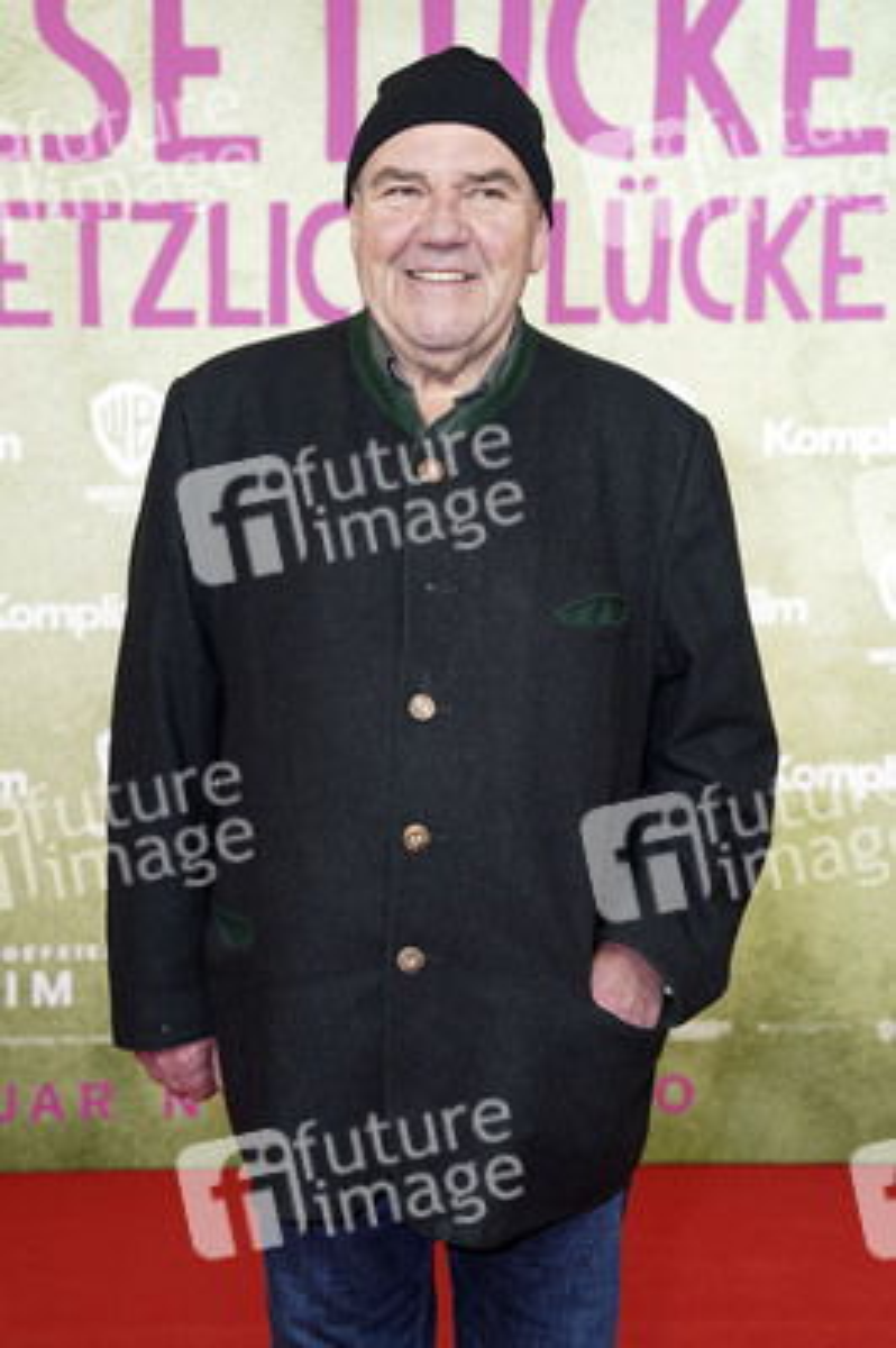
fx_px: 2094
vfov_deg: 35.7
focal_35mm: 56
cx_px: 448
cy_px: 674
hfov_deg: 24.2
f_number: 4.5
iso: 1000
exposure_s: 1/250
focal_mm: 56
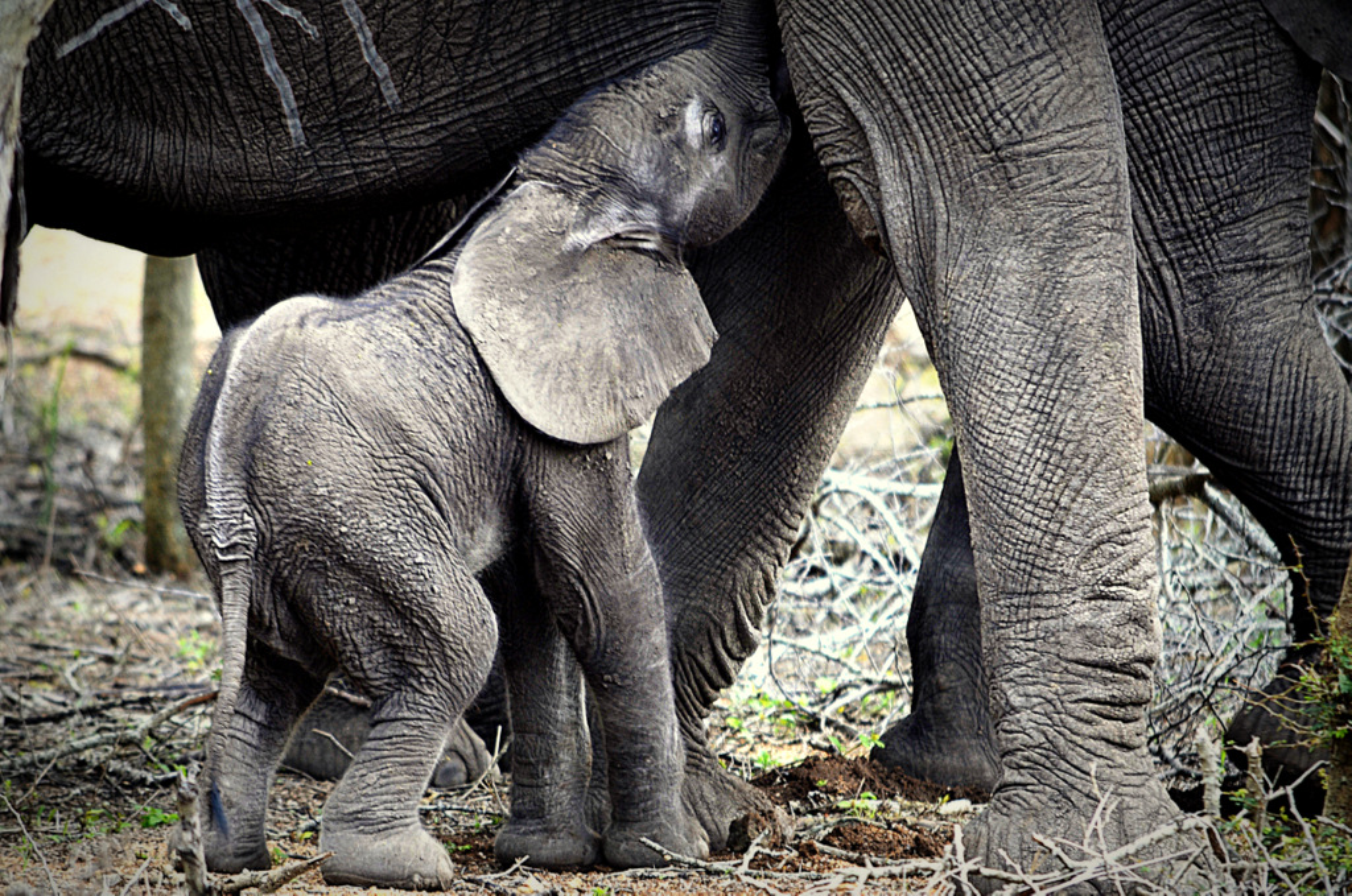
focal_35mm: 330
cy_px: 448
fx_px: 12372
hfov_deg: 6.3
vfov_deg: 4.1
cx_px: 676
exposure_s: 1/60
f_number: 5.3
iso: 160
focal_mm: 220
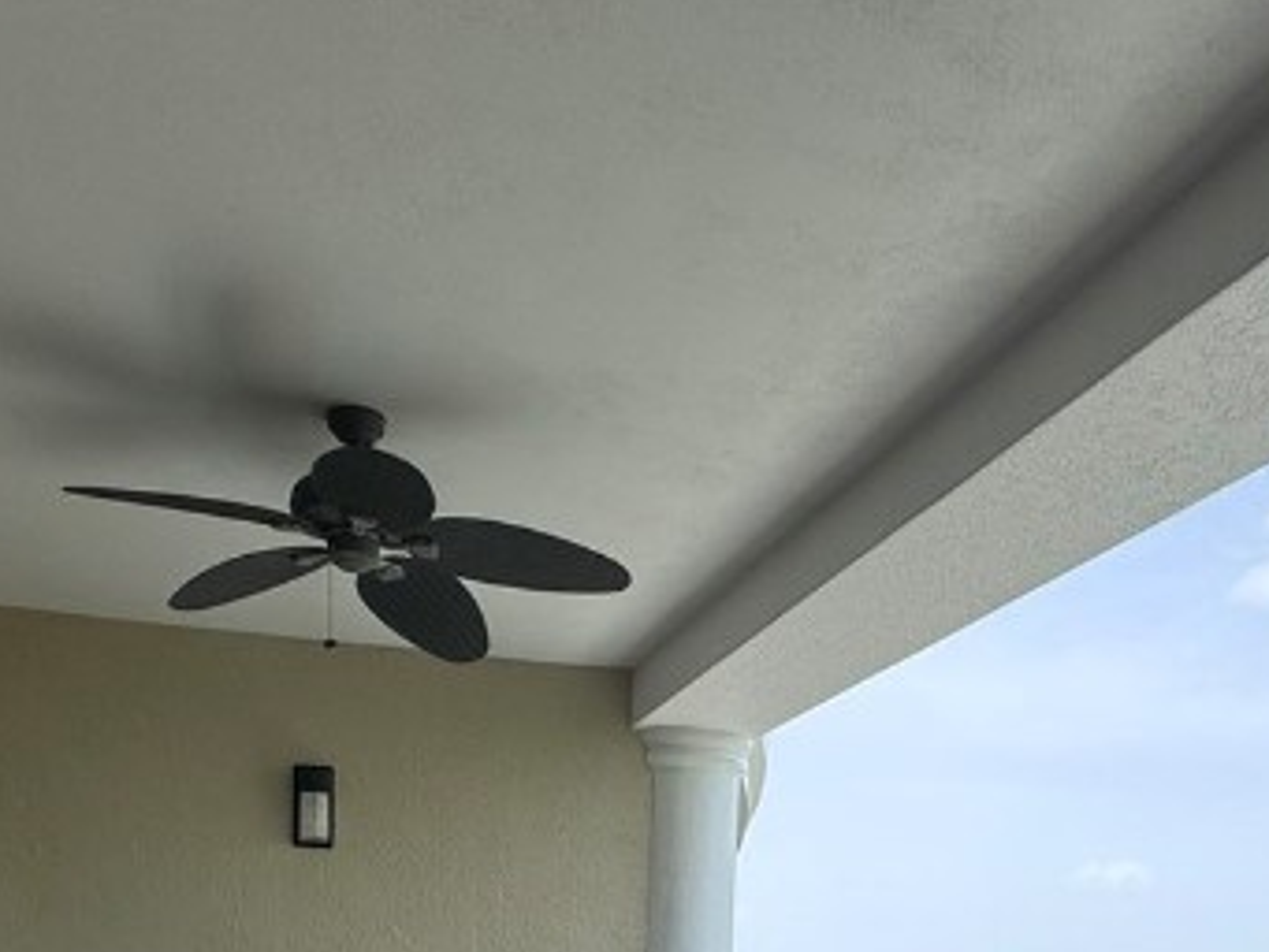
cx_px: 666
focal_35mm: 42
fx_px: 1540
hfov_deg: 44.8
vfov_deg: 27.7
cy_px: 1283
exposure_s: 1/944
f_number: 2.2
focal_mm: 2.22
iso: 40
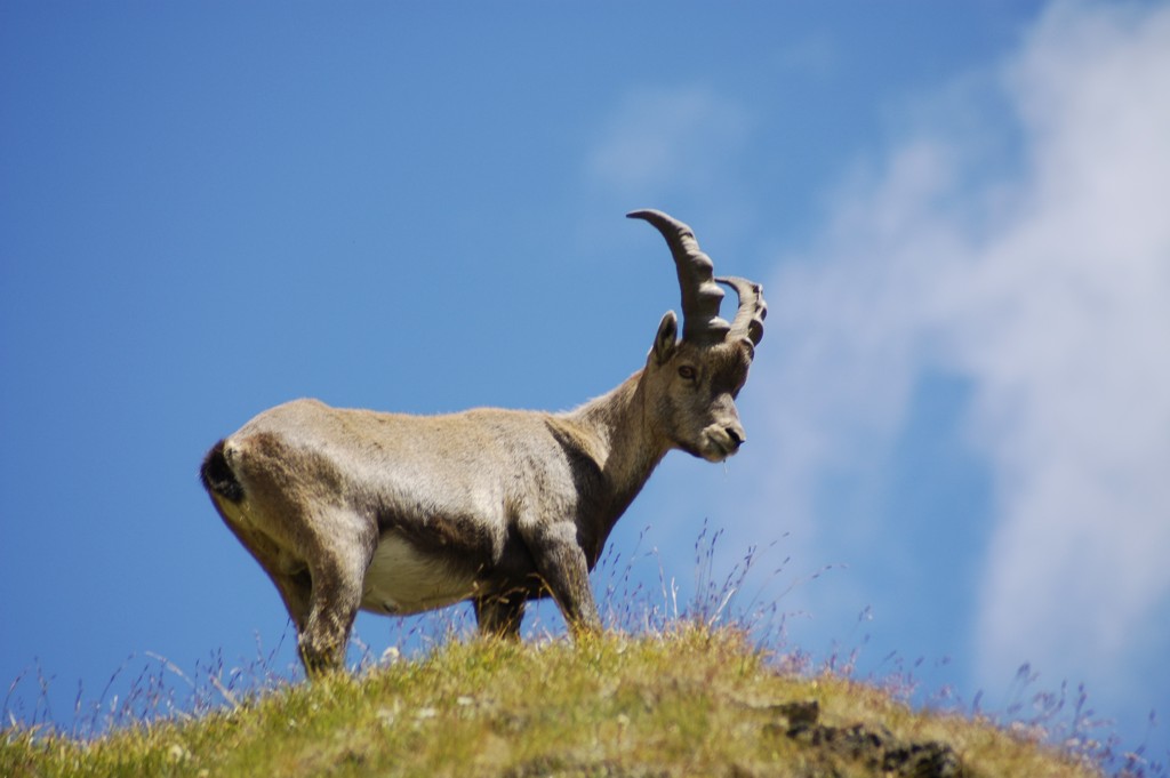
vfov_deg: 4.9
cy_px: 389
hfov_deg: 7.4
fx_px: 9011
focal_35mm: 278
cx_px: 585
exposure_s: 1/1000
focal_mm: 185
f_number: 4.8
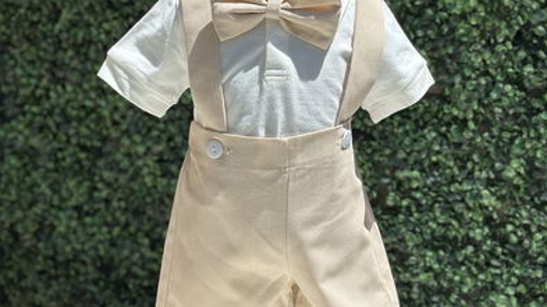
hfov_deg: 29.7
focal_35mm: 71
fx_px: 1030
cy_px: 91
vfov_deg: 16.9
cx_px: 277
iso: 100
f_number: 1.78
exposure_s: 1/5556
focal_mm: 6.86
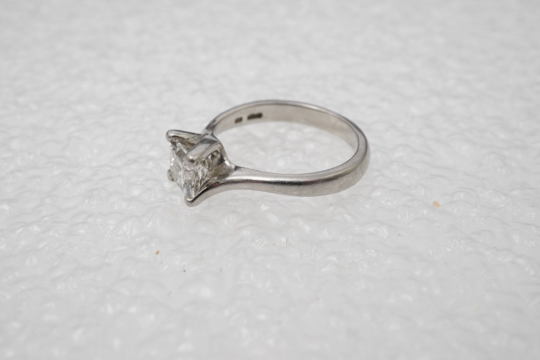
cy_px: 180
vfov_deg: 29.9
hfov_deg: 43.6
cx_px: 270
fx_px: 675
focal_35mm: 45
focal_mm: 30
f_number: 22
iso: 400
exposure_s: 1/125
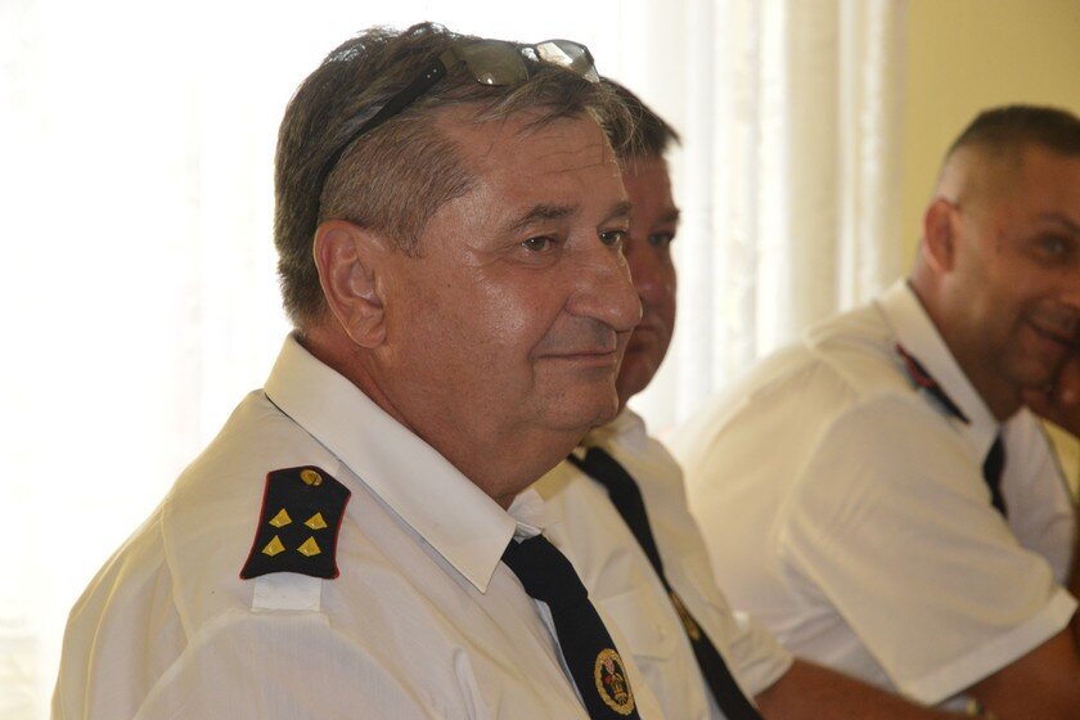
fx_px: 5400
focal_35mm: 180
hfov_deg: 11.4
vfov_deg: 7.6
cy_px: 360
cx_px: 540
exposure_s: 1/60
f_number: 10
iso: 4000
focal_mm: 180
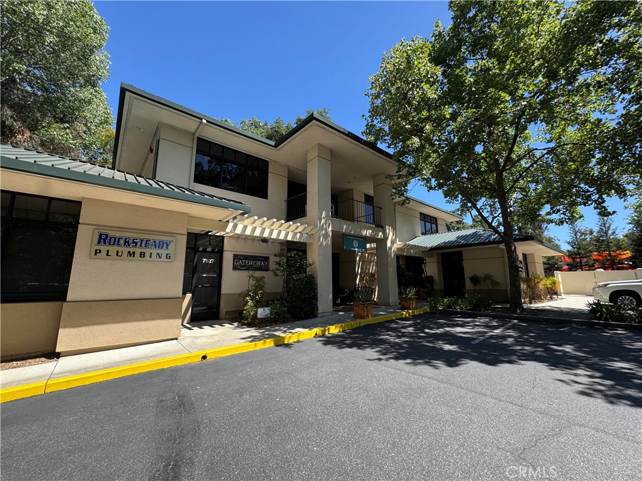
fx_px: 260
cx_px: 321
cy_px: 240
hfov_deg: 102.1
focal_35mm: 14
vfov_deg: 85.7
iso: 40
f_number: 2.2
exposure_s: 1/443
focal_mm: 2.22
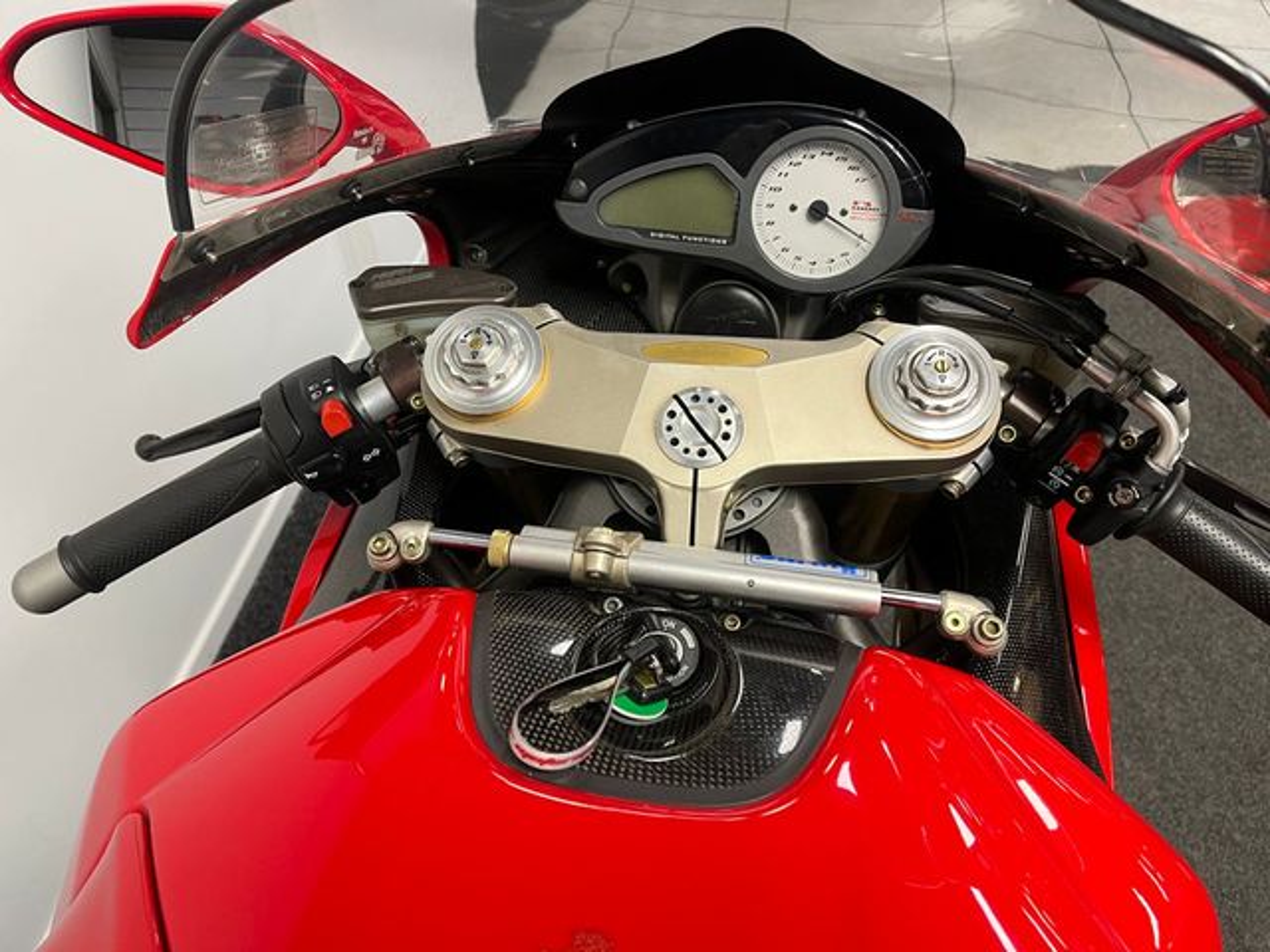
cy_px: 476
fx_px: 954
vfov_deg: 53.1
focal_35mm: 26
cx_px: 635
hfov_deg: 67.3
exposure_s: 1/50
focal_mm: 5.1
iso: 125
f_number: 1.6
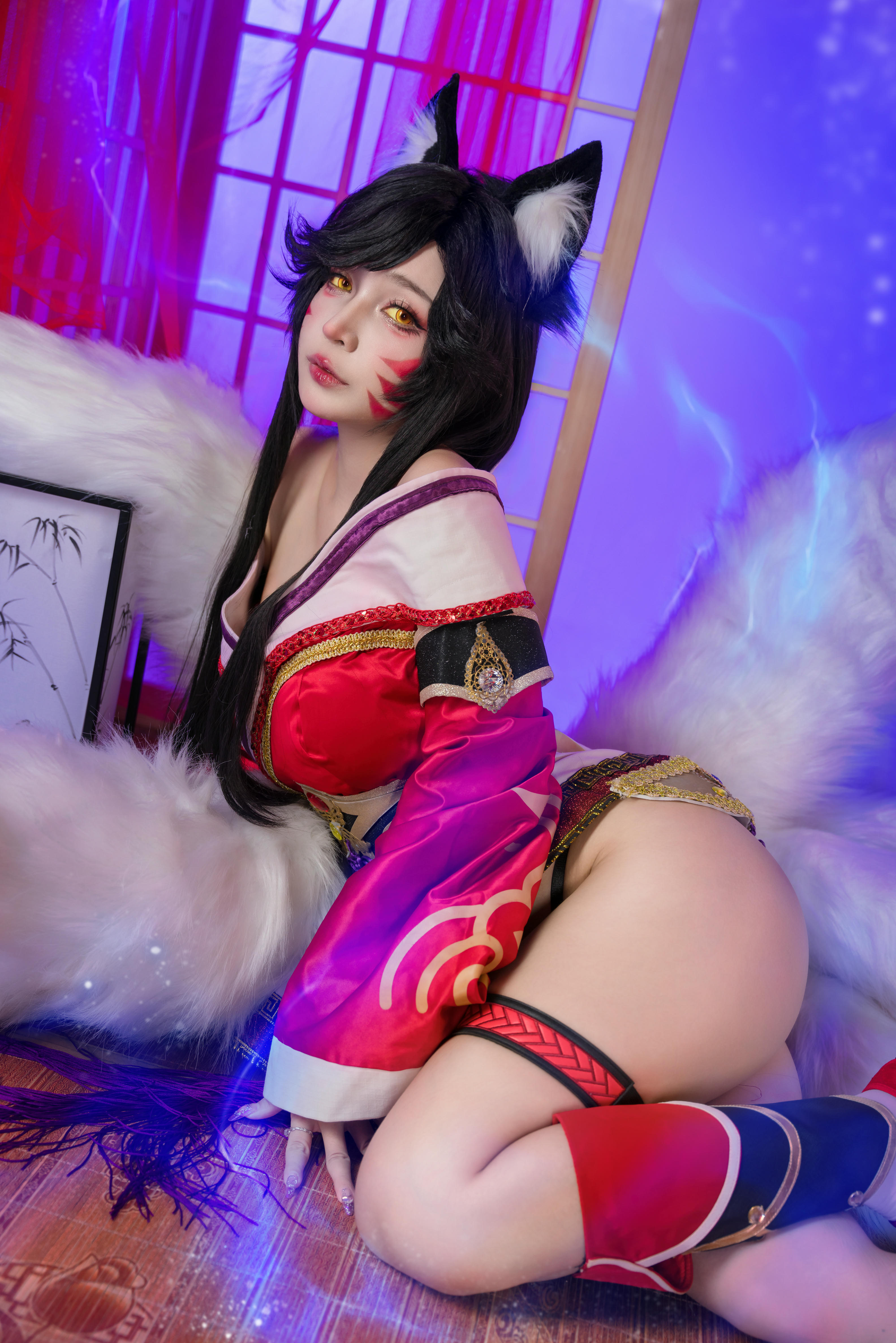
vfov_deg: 47.0
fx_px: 1545
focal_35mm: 41
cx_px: 448
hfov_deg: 32.3
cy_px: 672
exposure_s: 1/100
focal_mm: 41.4
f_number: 3.5
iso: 200
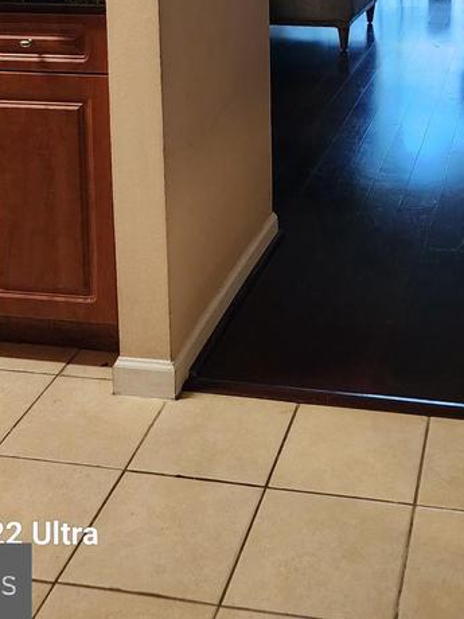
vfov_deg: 30.6
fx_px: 965
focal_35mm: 54
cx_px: 340
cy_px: -106
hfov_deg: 26.7
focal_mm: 6.4
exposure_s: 1/120
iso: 800
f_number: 1.8
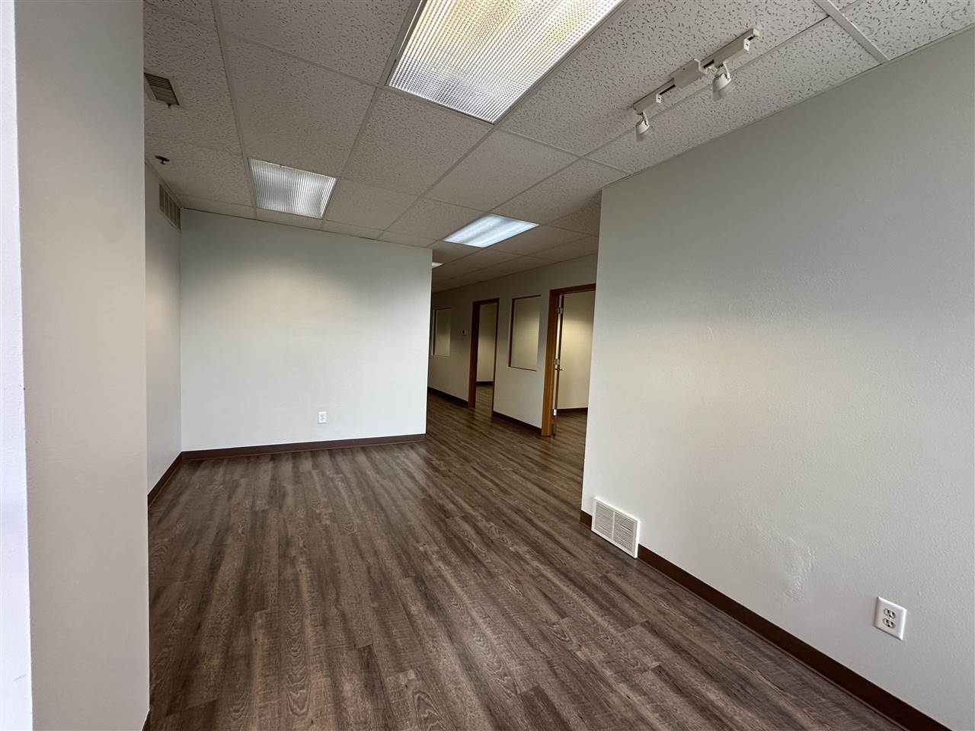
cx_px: 488
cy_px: 366
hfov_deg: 102.1
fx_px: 394
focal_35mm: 14
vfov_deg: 85.7
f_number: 2.2
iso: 200
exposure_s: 1/120
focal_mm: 2.22
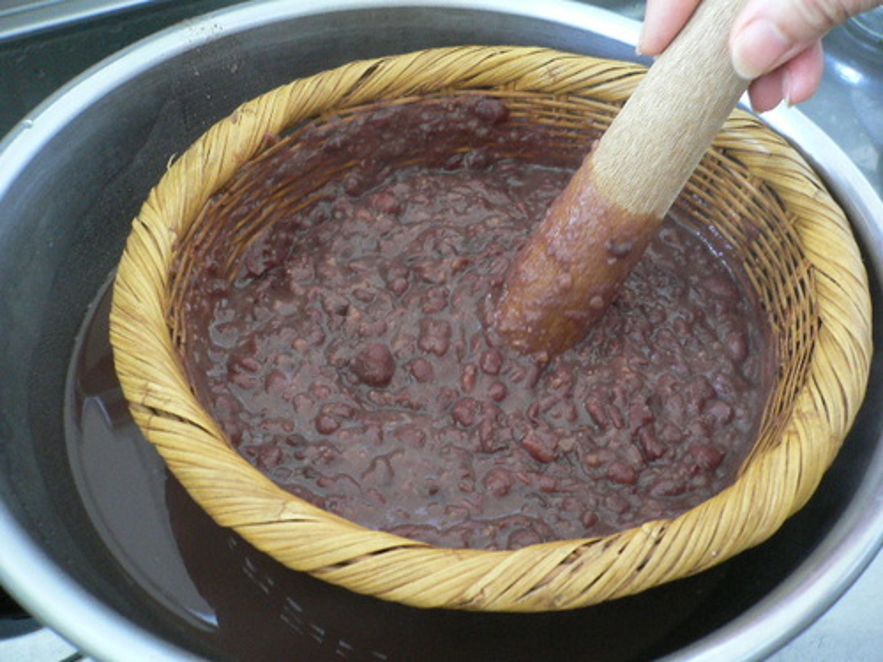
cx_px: 442
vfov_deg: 40.7
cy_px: 331
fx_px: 893
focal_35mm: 35
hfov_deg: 52.6
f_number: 2.8
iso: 200
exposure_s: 1/8
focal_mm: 5.8
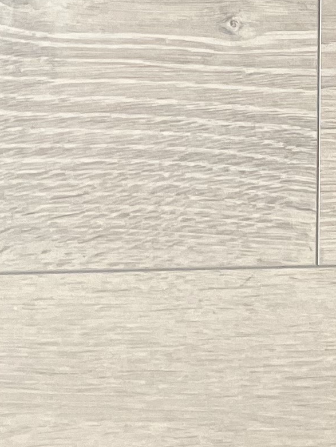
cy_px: -245
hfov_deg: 9.8
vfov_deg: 13.7
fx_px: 1733
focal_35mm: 134
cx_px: 805
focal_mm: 5.1
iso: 160
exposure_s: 1/60
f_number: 1.6
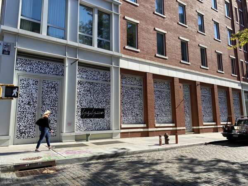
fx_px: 186
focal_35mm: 26
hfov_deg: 67.3
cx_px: 124
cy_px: 93
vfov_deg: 53.1
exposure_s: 1/1093
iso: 32
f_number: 1.8
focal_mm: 4.25
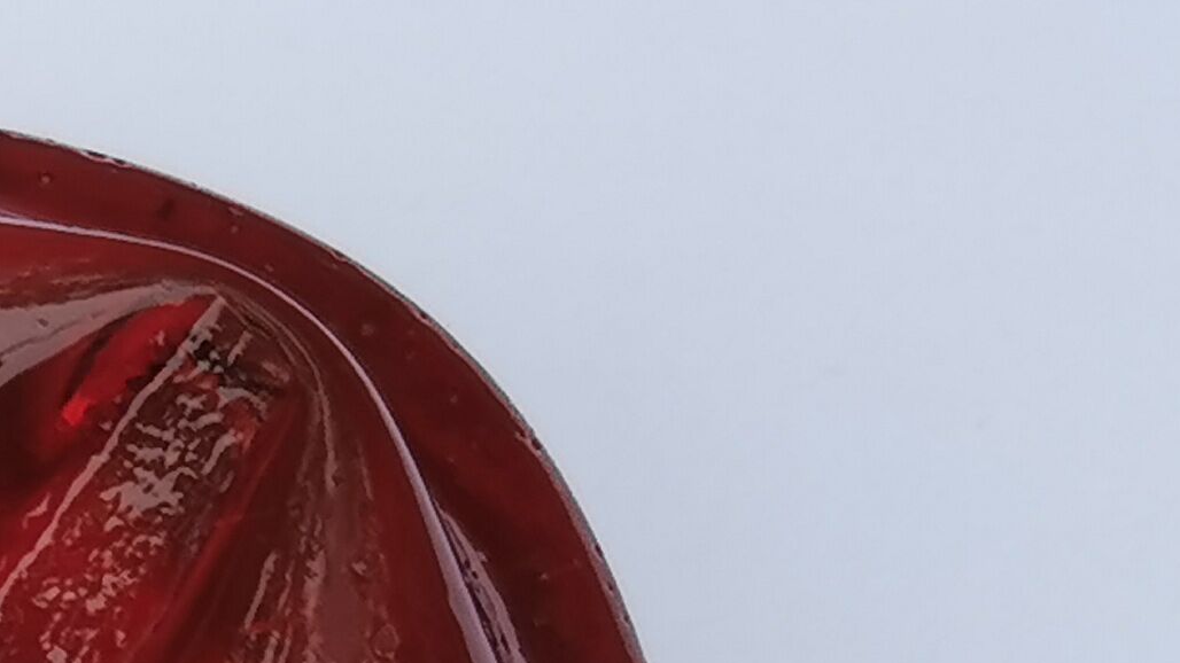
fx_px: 5444
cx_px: -717
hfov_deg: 11.7
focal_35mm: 174
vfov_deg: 6.7
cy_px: 1467
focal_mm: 5.58
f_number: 1.8
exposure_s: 1/792
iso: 50
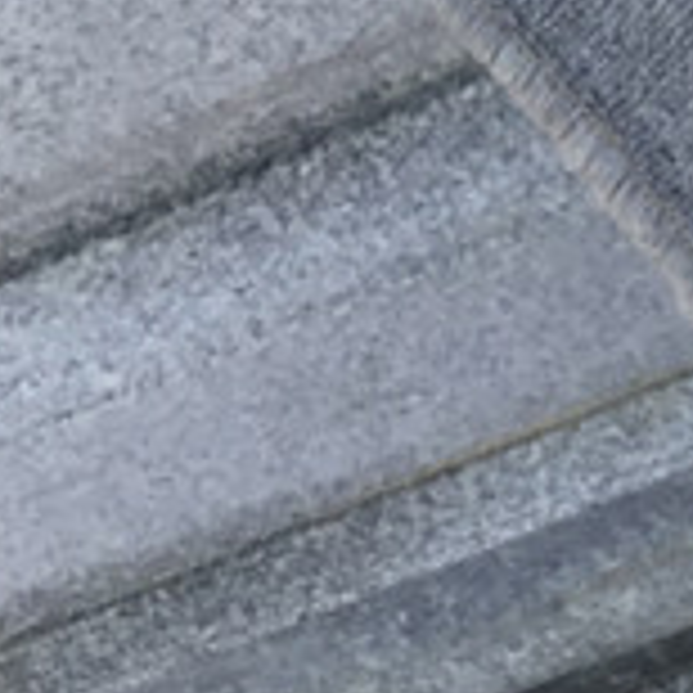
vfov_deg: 10.0
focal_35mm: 160
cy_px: -794
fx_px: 3624
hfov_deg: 10.1
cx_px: 1418
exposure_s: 1/255
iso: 25
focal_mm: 3.3
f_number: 2.4
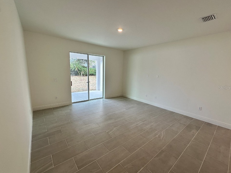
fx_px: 100
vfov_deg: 81.7
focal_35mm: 15
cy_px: 88
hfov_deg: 98.2
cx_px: 117
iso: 80
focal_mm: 2.22
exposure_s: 1/120
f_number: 2.2
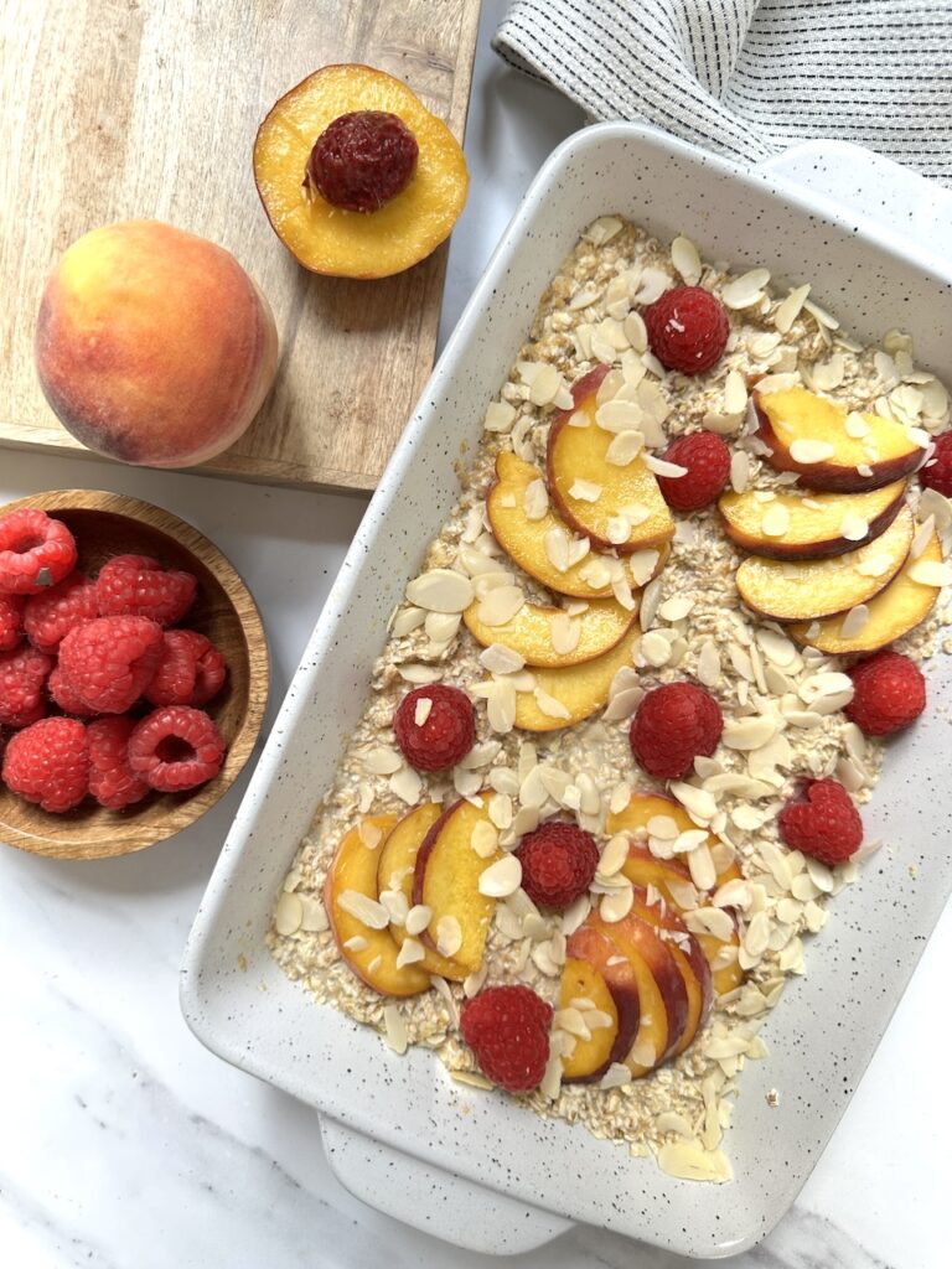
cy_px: 634
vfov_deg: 71.6
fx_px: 880
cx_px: 476
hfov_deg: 56.8
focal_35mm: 24
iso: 80
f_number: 1.78
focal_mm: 6.86
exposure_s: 1/121
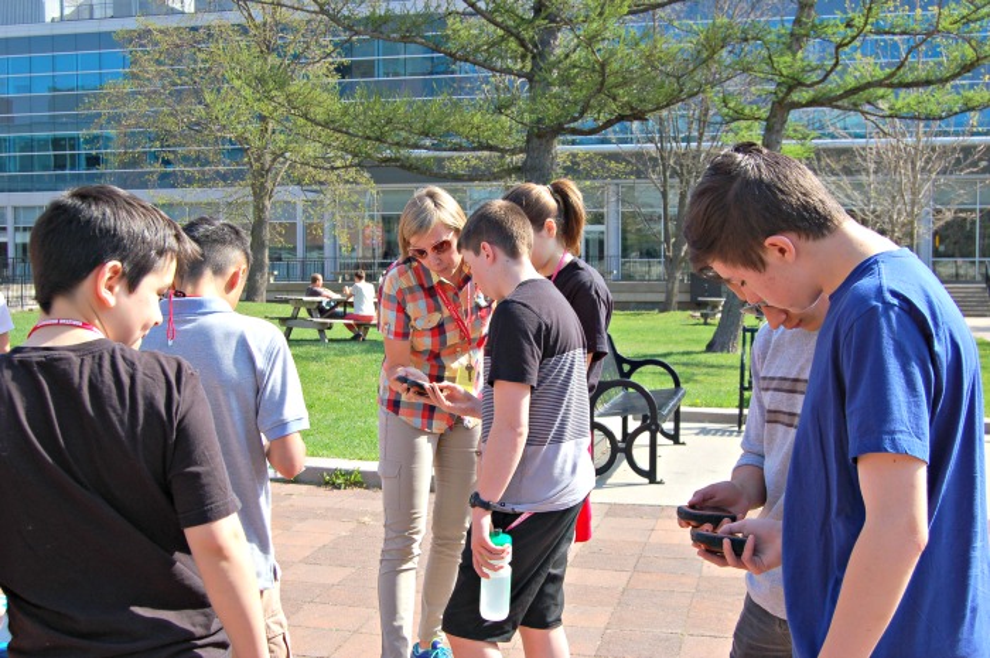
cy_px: 329
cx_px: 495
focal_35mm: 45
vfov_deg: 29.8
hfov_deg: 43.6
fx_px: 1236
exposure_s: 1/200
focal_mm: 30
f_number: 7.1
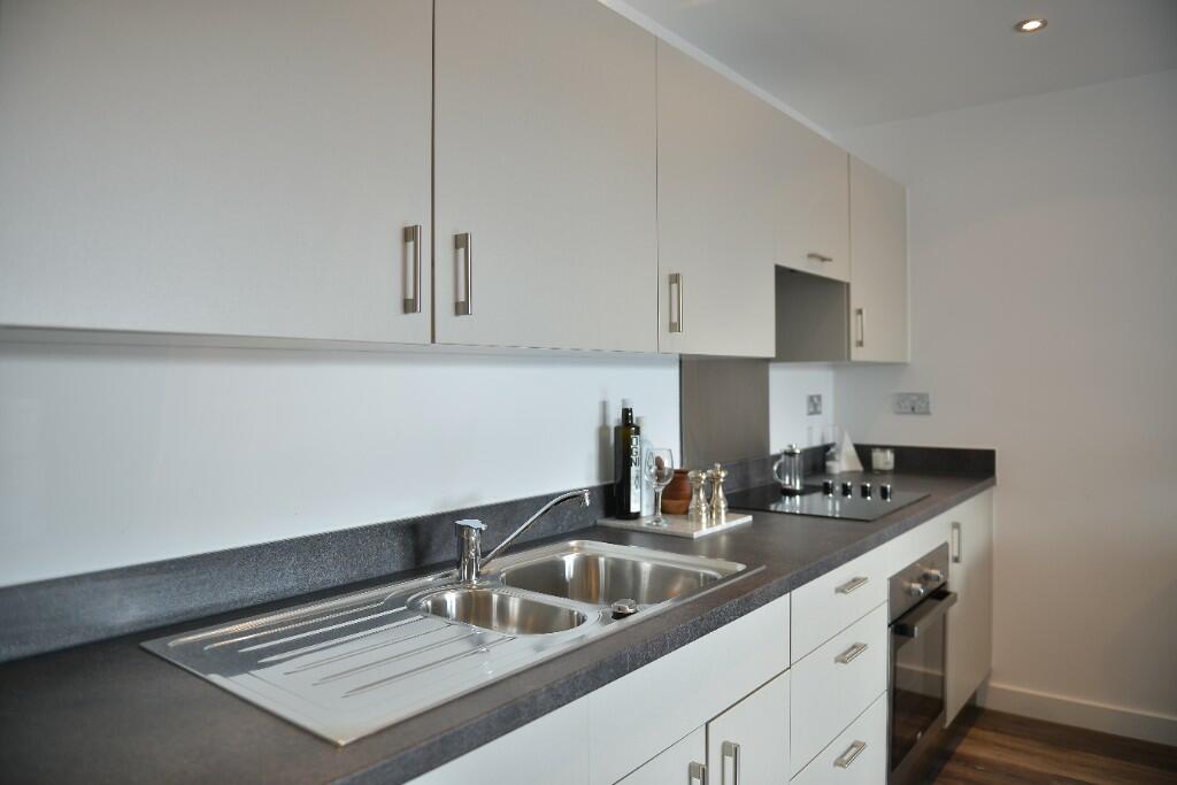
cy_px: 392
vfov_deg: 53.1
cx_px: 588
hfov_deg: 73.7
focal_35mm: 24
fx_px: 785
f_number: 2.8
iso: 100
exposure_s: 1/50
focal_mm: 24
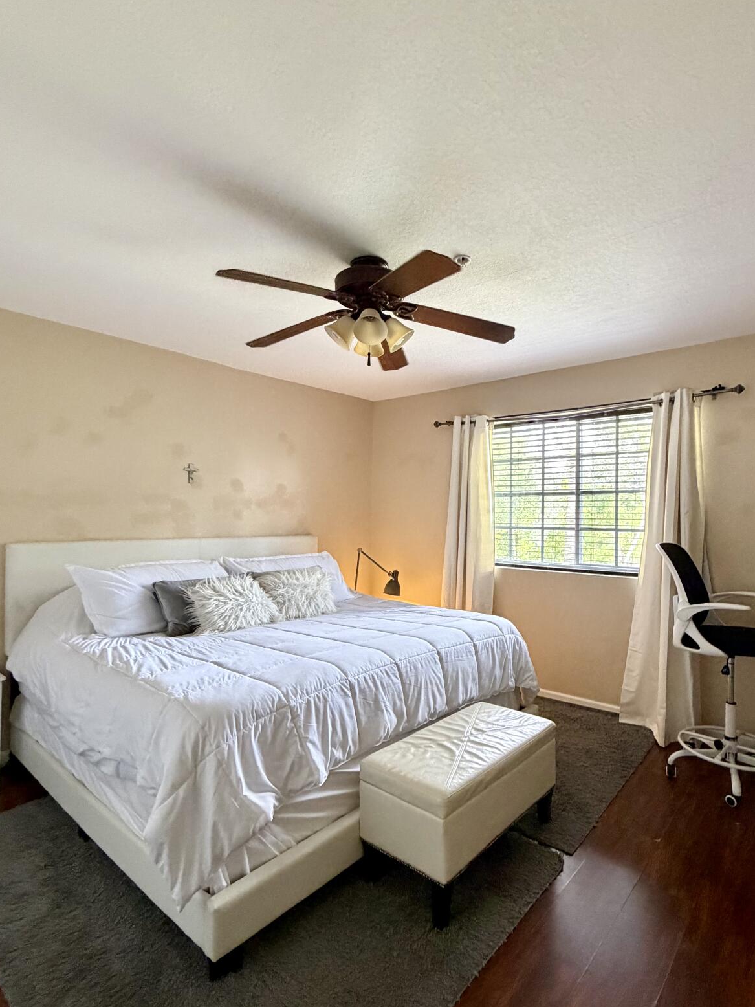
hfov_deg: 71.1
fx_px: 523
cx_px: 439
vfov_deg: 87.7
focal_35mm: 18
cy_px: 517
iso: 400
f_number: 2.2
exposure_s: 1/60
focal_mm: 2.22
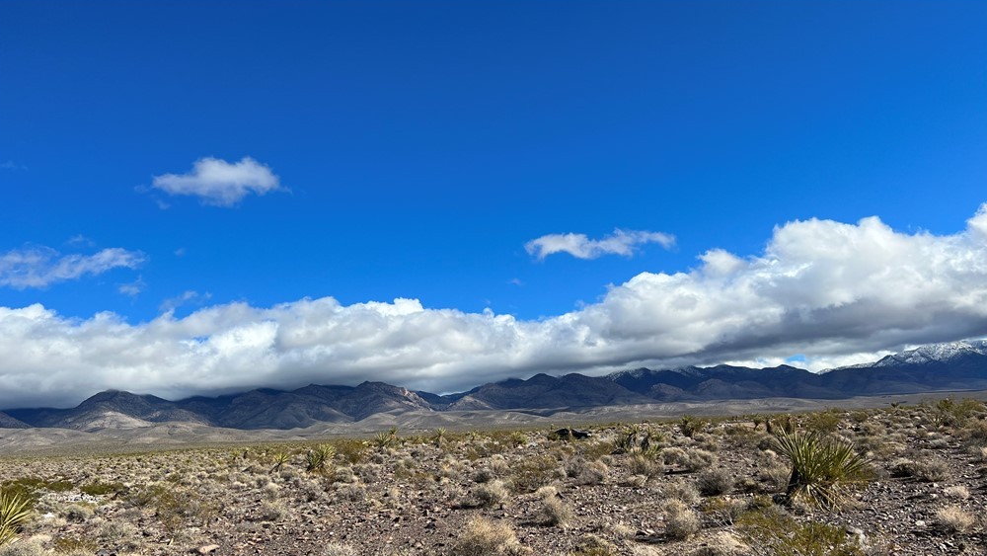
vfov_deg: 39.7
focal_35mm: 29
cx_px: 490
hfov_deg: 66.1
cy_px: 372
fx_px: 759
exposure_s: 1/5076
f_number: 1.5
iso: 50
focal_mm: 5.7
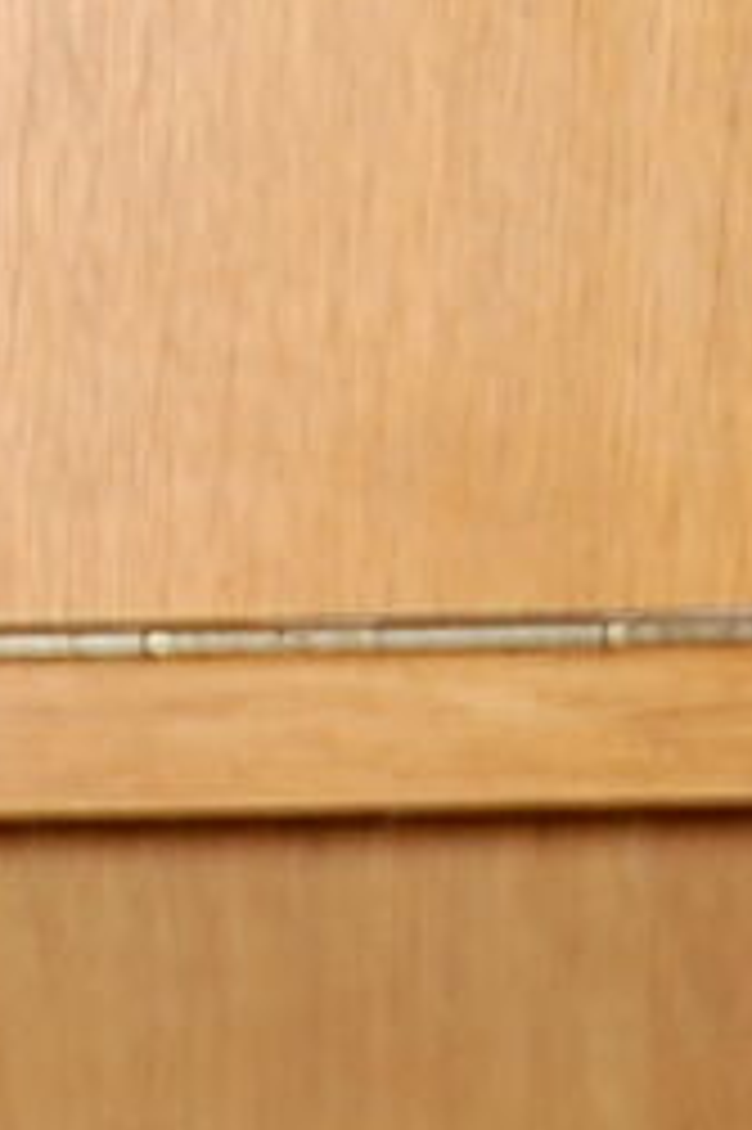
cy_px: 2755
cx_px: 626
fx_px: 7906
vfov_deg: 7.6
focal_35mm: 252
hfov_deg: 5.4
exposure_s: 1/60
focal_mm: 28
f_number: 4
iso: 400
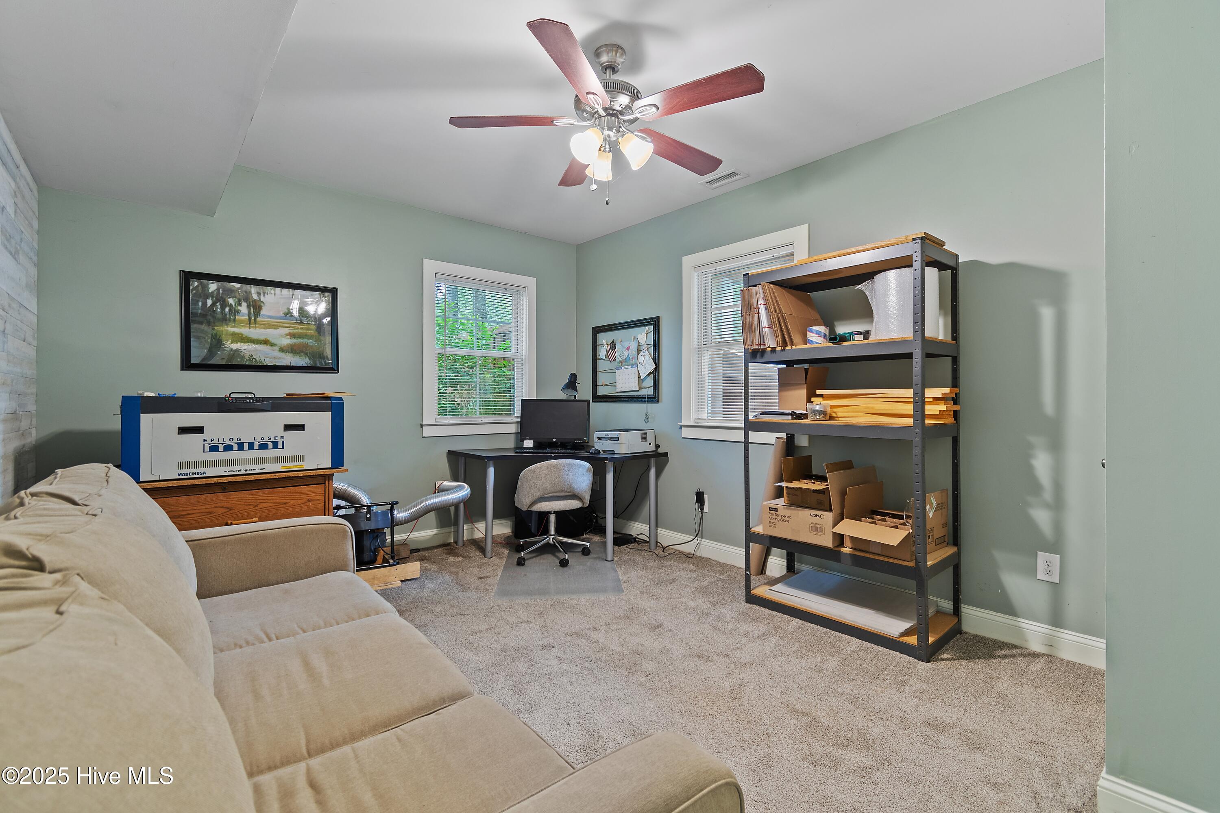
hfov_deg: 100.4
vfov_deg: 77.3
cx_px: 610
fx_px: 508
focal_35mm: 15
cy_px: 406
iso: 100
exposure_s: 1
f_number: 4.5
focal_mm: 10
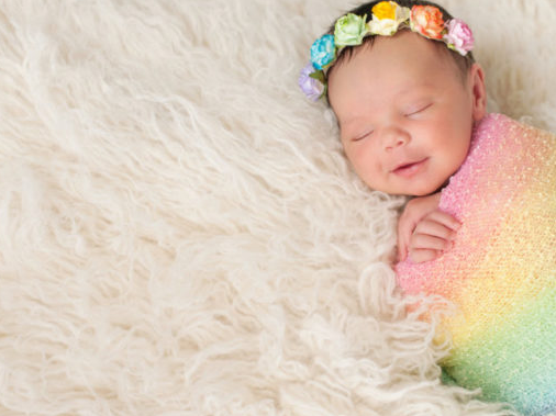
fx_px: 1220
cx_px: 374
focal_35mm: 76
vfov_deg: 19.4
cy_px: 202
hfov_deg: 25.5
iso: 400
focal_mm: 50
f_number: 3.5
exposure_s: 1/200
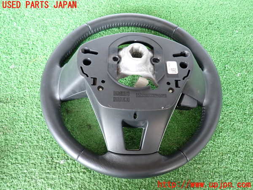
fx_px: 183
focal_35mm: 25
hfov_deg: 69.4
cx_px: 126
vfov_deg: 54.9
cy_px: 95
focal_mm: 4.5
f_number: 2
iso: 200
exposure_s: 1/30
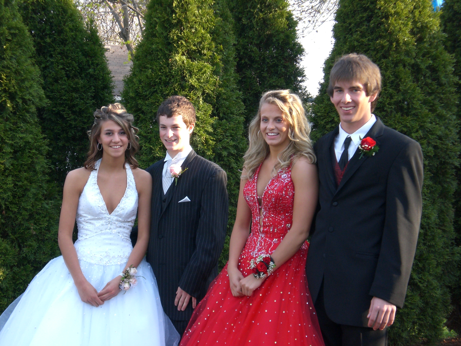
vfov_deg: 17.0
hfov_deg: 22.5
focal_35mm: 87
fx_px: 1159
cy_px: 173
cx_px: 230
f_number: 5
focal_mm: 14.49
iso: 100
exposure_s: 1/100
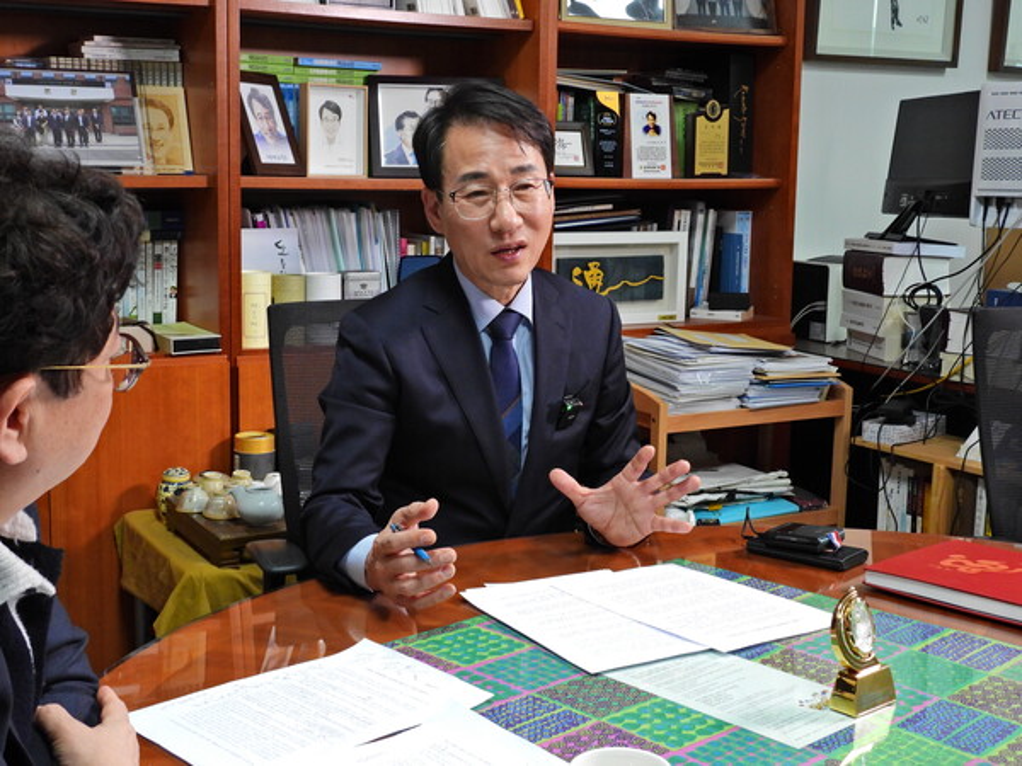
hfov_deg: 40.4
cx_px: 511
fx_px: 1388
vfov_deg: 30.9
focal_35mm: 47
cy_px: 383
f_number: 4
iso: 360
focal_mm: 8.4
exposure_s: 1/30
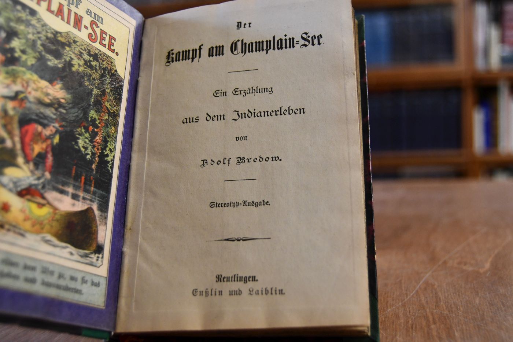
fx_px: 641
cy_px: 171
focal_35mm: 45
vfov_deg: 29.9
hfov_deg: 43.6
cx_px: 256
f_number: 4.2
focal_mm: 30
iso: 1600
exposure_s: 1/125
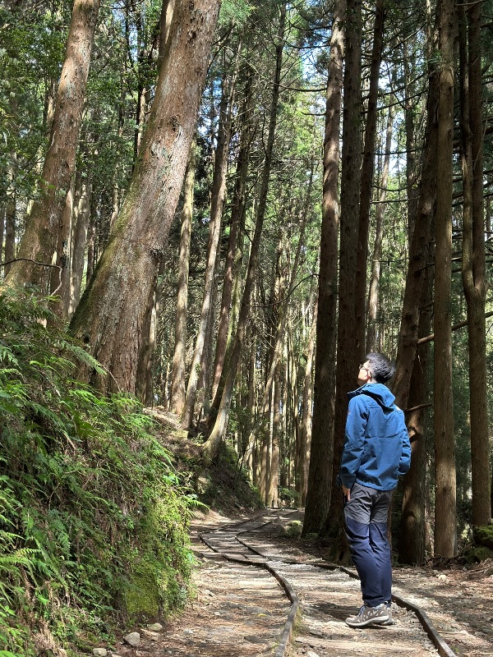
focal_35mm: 48
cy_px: 328
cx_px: 246
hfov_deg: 30.3
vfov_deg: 39.7
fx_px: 911
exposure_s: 1/224
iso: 80
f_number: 1.78
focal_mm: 6.86
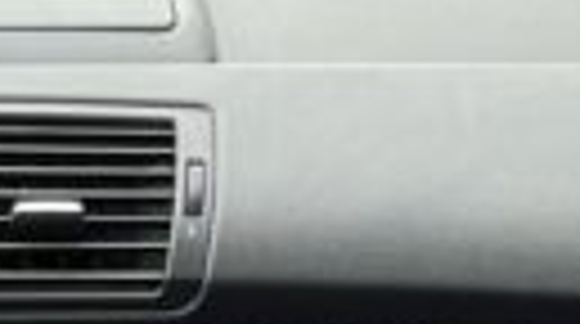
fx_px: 2702
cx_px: -144
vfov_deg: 6.1
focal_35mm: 176
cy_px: 1089
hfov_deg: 12.0
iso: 100
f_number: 1.5
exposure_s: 1/121
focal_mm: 5.7
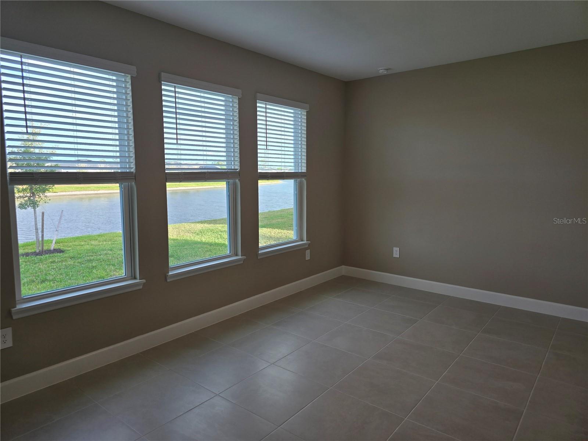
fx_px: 391
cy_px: 220
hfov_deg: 73.9
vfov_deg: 58.9
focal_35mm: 23
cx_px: 294
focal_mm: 6.3
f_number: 1.7
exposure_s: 1/120
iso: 32
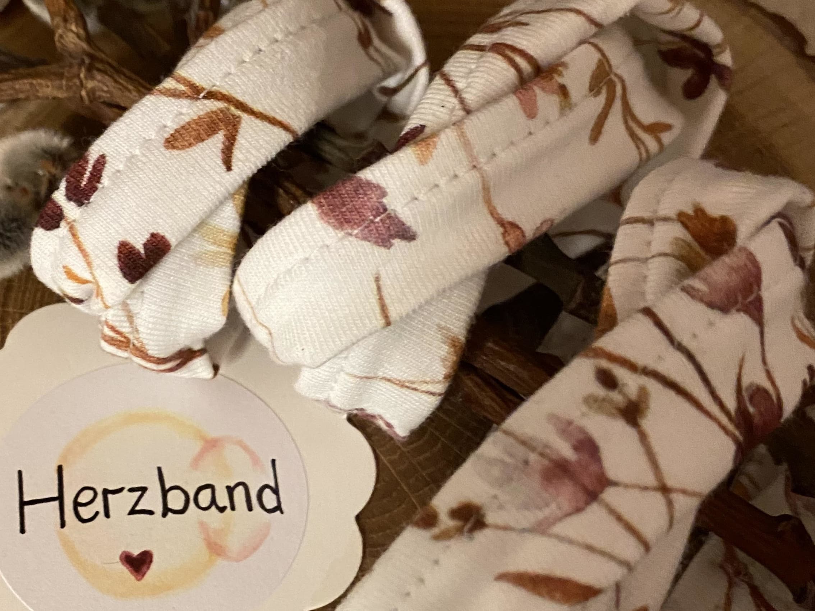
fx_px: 612
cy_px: 306
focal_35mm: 26
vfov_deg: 53.1
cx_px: 408
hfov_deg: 67.3
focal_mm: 4.25
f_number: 1.8
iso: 32
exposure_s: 1/298
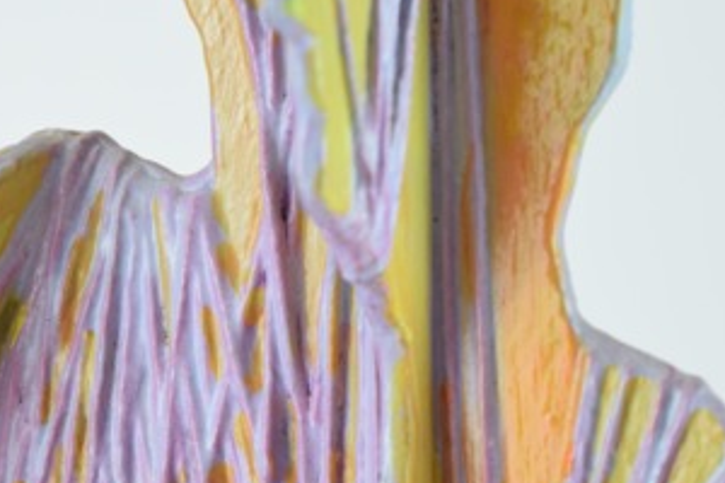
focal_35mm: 176
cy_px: 455
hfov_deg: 11.7
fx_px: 3546
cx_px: 196
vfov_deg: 7.8
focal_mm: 55
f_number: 5.6
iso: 800
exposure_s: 1/125
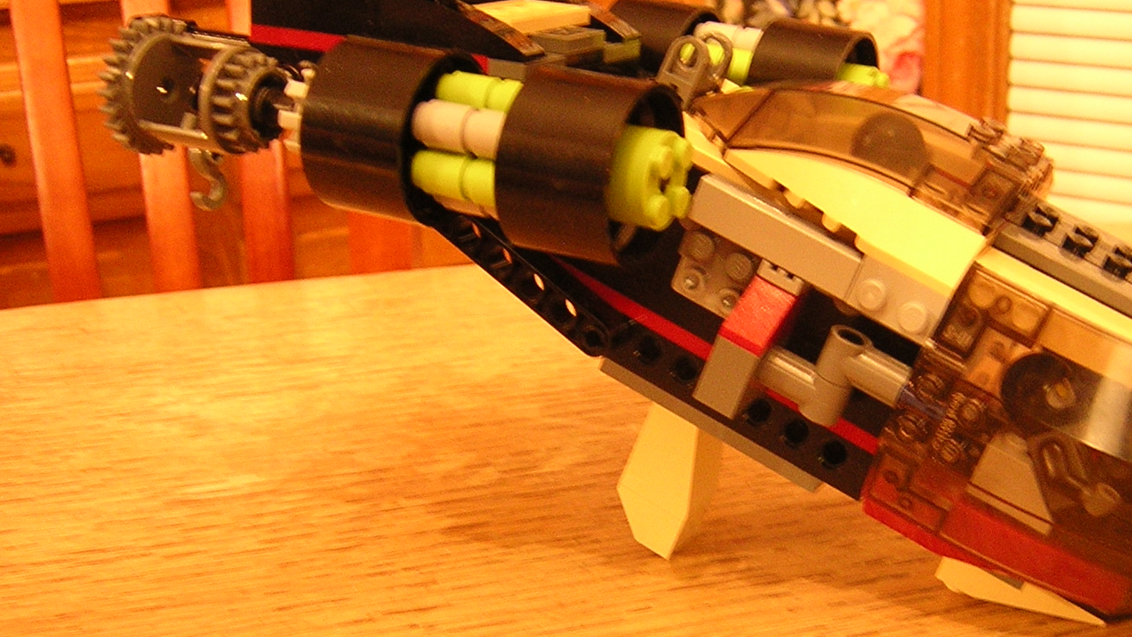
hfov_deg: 43.5
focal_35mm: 47
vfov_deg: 25.4
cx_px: 666
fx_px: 1411
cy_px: 372
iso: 368
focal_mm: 4.7
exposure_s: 1/3.4
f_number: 2.6
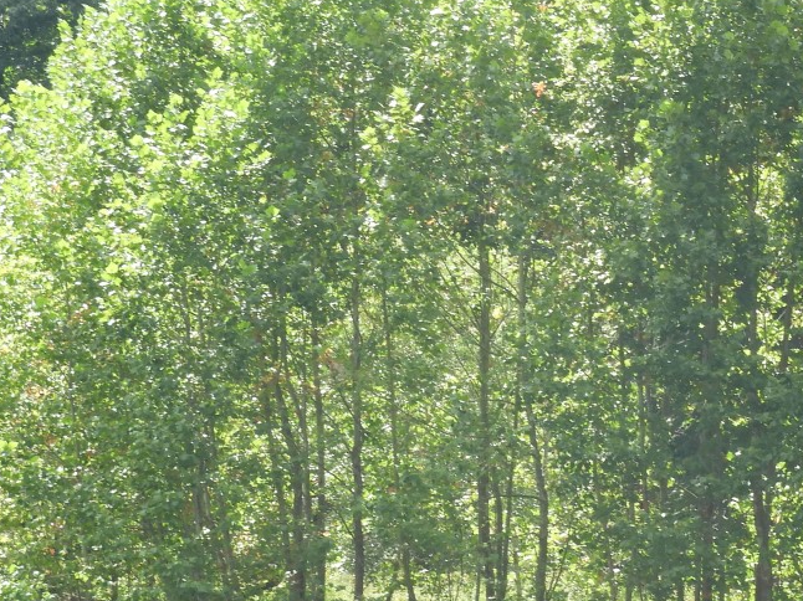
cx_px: 727
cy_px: 260
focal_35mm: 379
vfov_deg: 3.9
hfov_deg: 5.2
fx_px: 8789
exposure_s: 1/100
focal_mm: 30.5
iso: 100
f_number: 5.2
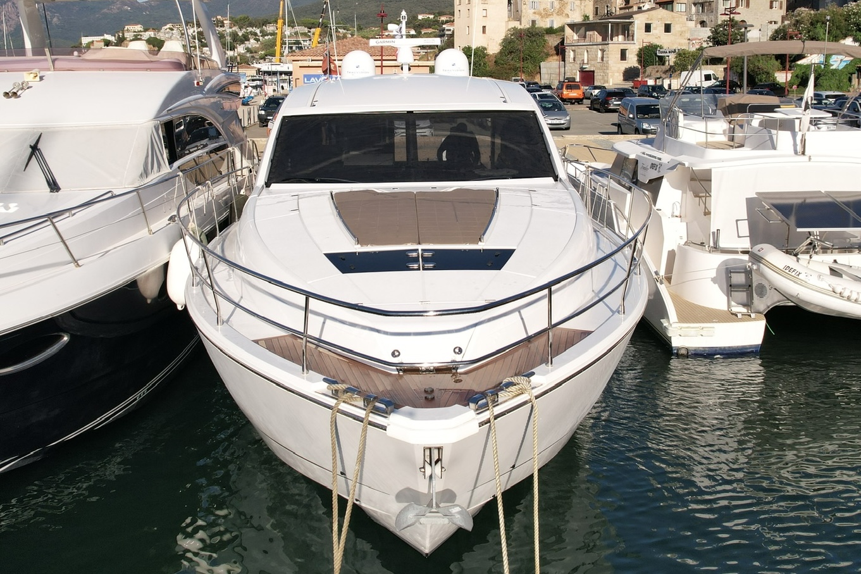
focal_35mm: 22
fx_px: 526
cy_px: 287
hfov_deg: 78.6
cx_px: 430
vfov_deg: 57.2
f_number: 2.8
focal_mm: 8.38
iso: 100
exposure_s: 1/90
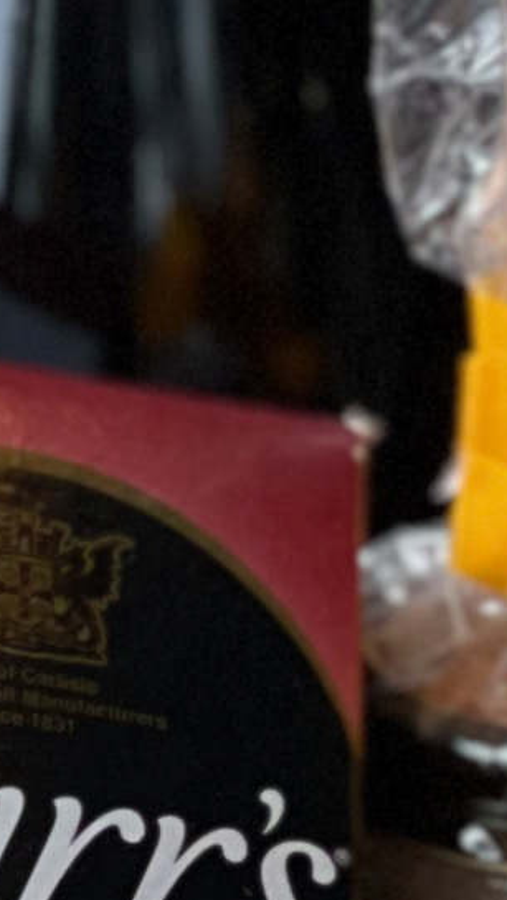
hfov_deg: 2.8
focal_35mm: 419
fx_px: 10003
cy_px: 1625
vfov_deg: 5.1
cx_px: -1148
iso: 64
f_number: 2
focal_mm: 6
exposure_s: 1/122
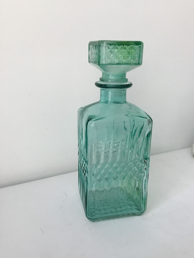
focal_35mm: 32
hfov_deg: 44.2
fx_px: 239
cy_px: 128
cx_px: 98
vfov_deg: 56.8
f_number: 2.4
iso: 100
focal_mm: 3.3
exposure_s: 1/33
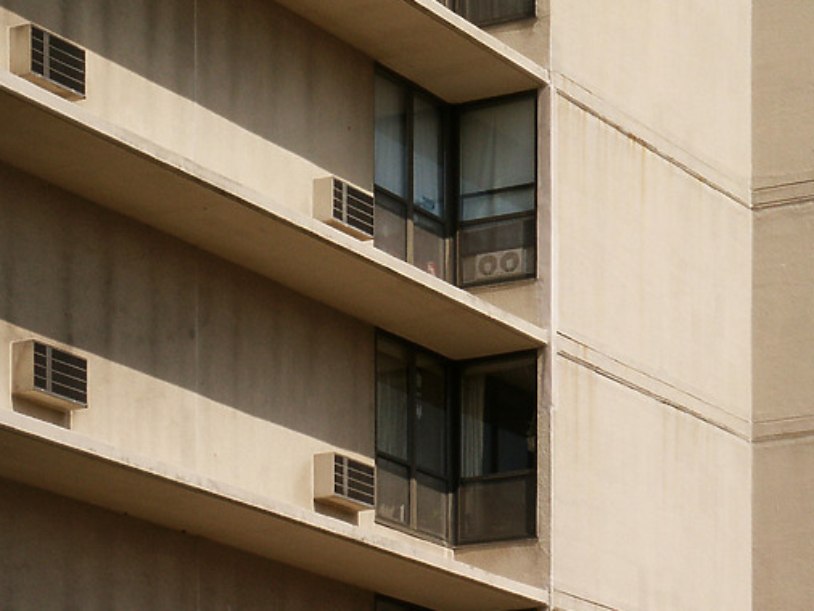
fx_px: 3388
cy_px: 163
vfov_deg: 10.3
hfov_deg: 13.7
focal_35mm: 144
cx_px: 581
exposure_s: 1/350
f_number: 8
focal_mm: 16.12
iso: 64
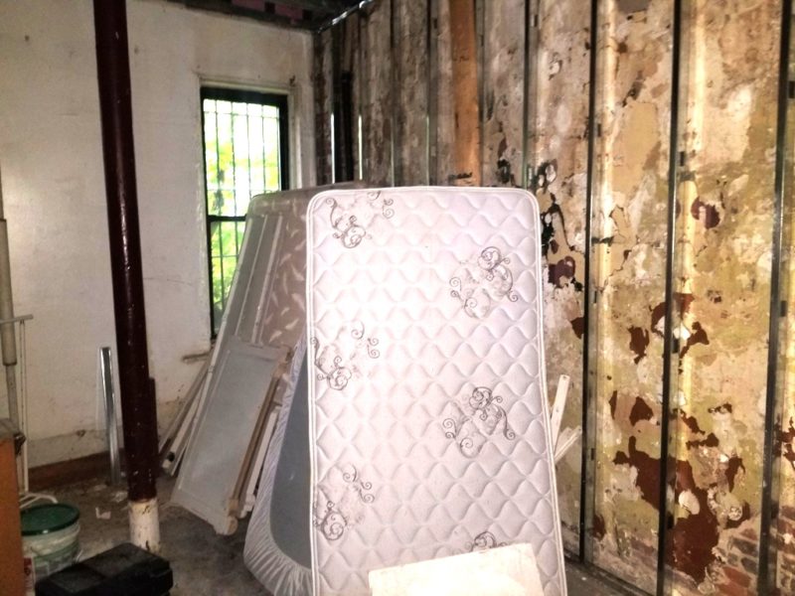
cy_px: 298
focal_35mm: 26
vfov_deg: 53.1
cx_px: 398
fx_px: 597
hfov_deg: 67.3
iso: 125
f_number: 1.7
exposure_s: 1/10
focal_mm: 4.25
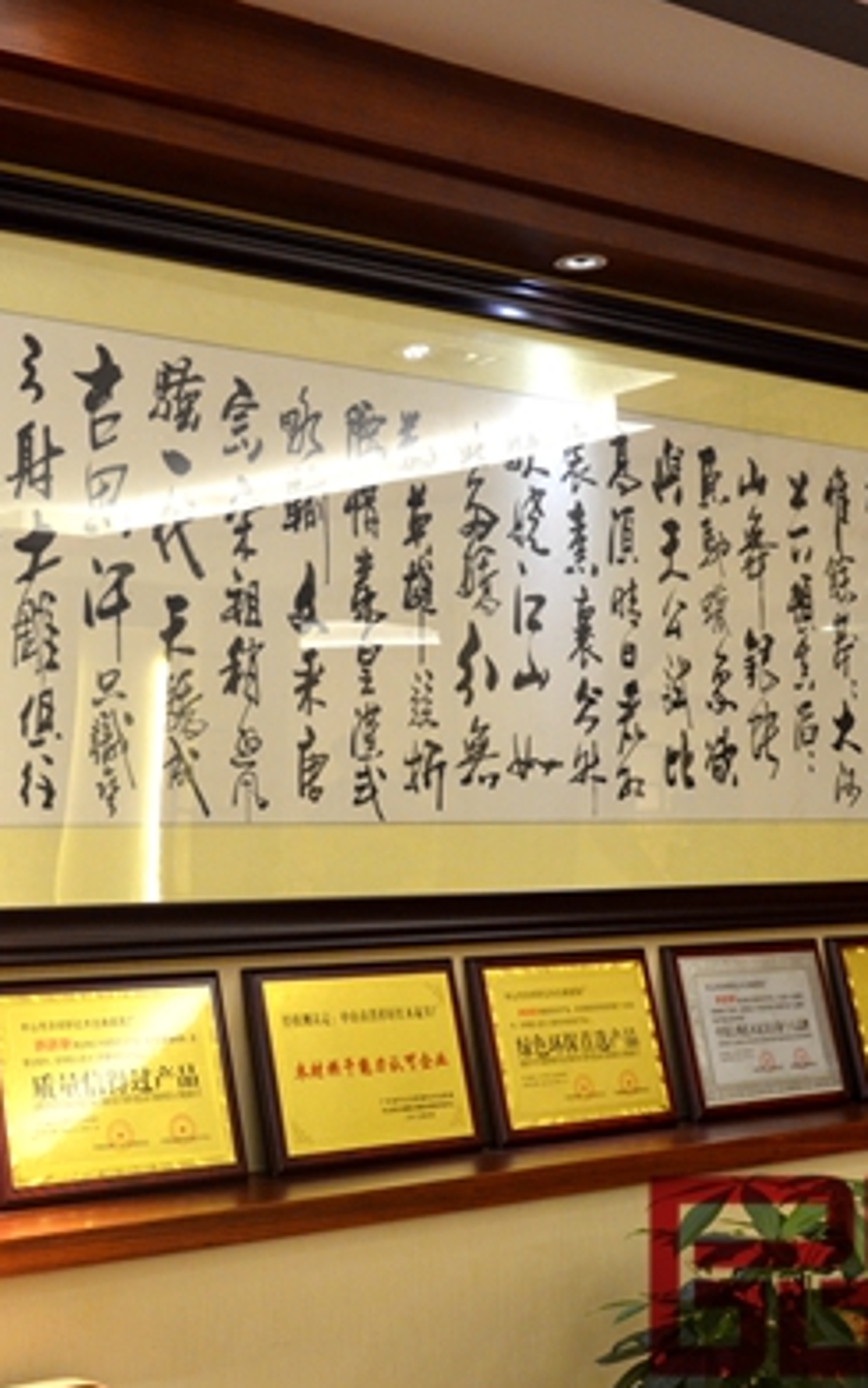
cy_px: 692
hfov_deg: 23.0
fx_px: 2120
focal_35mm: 56
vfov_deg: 36.3
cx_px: 291
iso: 1600
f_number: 4.5
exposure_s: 1/80
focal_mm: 24
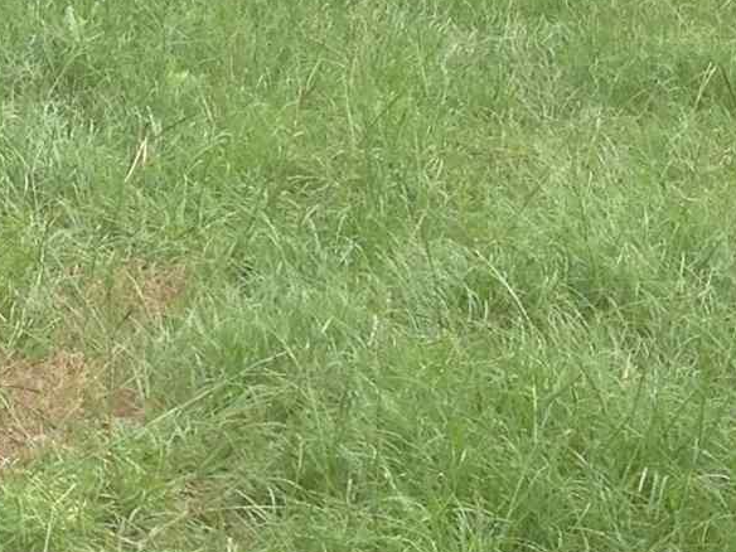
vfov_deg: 8.1
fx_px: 3912
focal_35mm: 184
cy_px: 207
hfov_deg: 10.2
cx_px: -520
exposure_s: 1/159
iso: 50
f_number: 2.4
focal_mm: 4.28
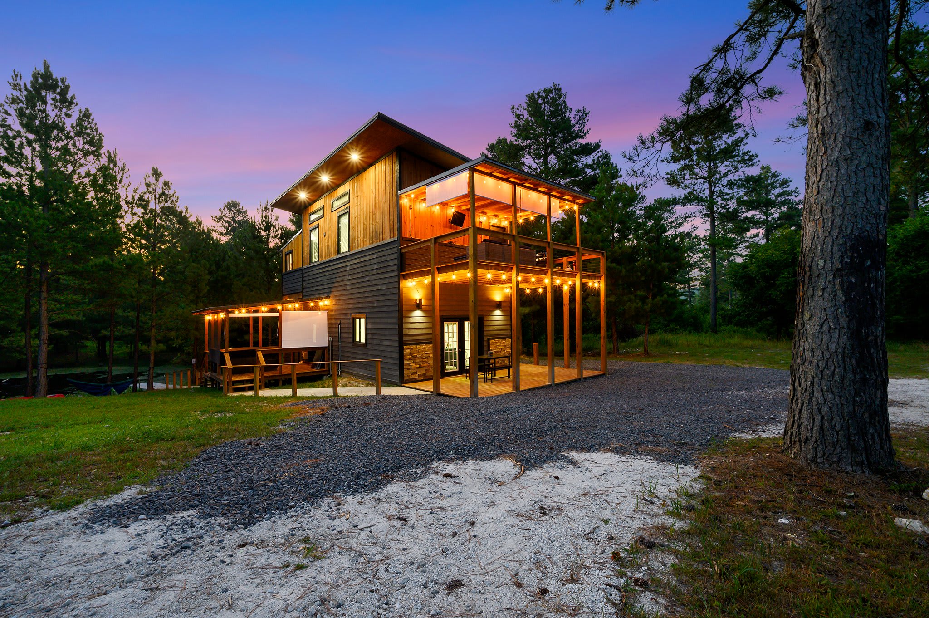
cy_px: 309
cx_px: 464
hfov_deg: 104.3
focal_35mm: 14
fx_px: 361
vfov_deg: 81.1
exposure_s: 1/1.67
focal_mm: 14
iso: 250
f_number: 10
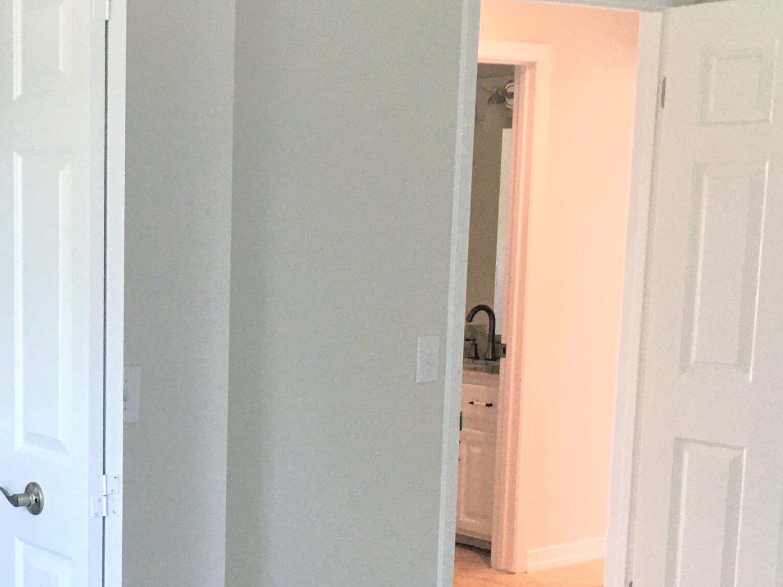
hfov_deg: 32.0
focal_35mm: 57
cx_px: 67
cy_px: 420
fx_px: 1290
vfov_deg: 25.4
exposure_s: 1/30
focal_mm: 4.15
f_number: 2.2
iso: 40
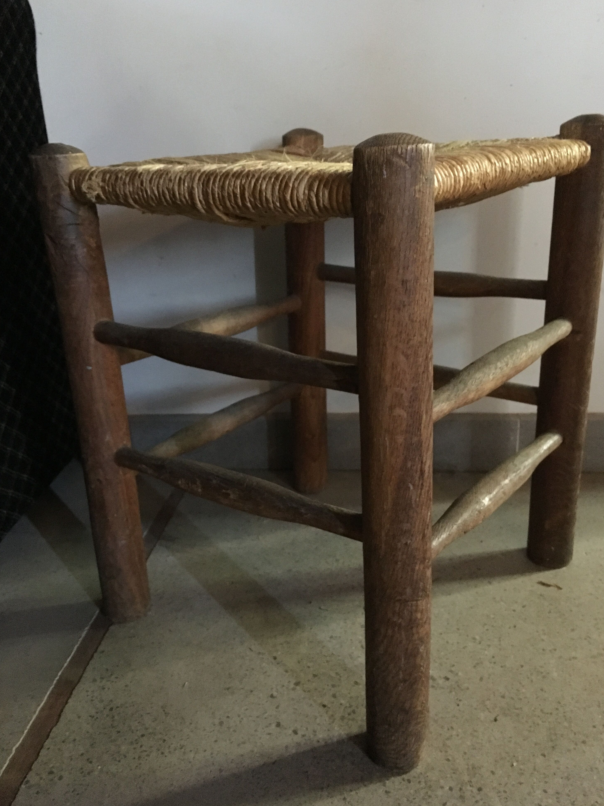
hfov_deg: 46.8
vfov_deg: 60.0
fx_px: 698
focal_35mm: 30
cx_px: 304
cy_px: 406
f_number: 2.2
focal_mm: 4.15
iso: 500
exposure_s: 1/17
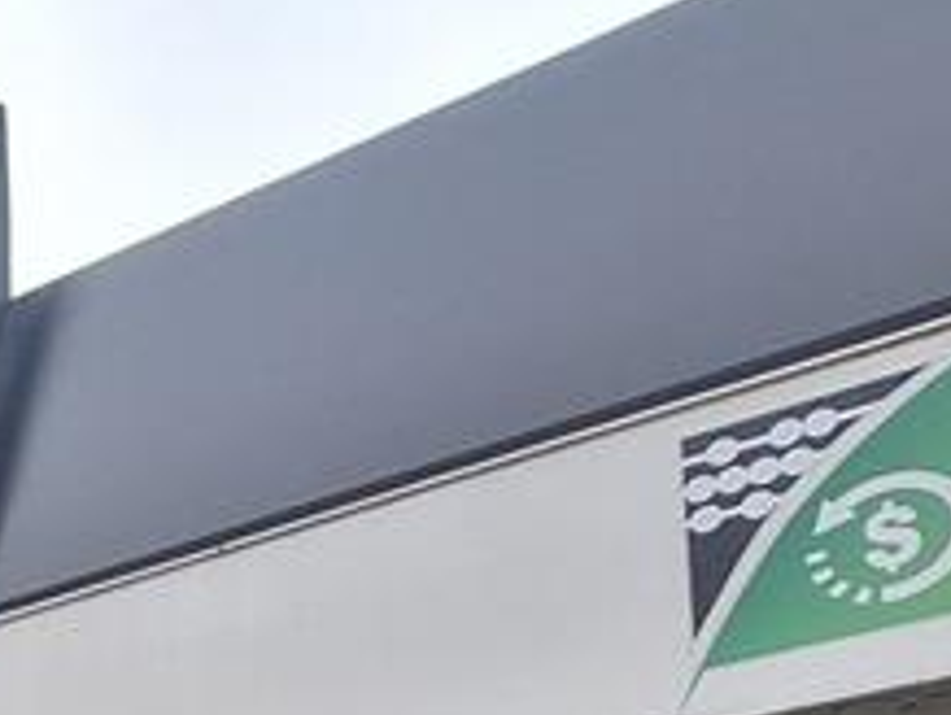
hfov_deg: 22.8
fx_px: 1678
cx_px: -619
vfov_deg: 19.2
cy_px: 1229
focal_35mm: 61
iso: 40
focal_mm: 1.74
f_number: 2.2
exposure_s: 1/432
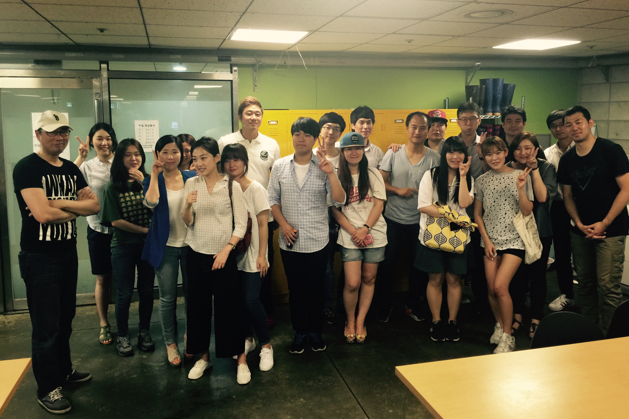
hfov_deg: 60.3
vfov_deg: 42.2
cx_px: 314
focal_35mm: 31
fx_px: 542
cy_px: 178
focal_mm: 4.15
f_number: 2.2
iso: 64
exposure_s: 1/15
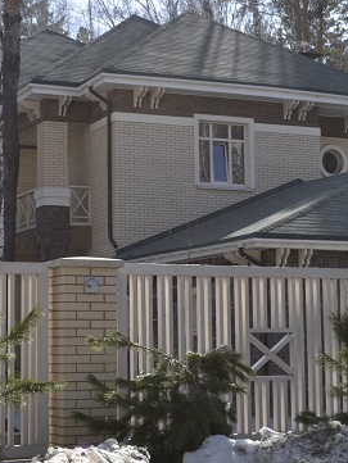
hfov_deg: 17.8
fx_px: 1112
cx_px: 125
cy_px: 190
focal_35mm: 83
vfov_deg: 23.5
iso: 100
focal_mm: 26
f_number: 7.1
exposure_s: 1/200
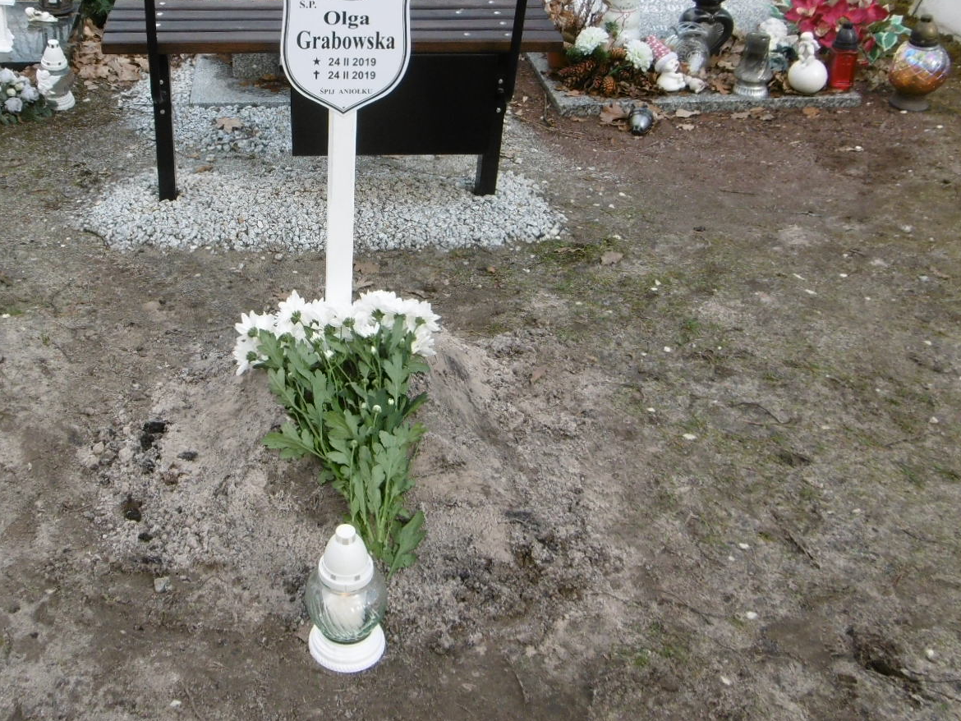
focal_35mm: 42
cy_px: 212
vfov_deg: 33.9
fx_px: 1166
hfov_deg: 44.2
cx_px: 324
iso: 100
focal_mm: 4.3
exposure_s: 1/320
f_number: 3.1
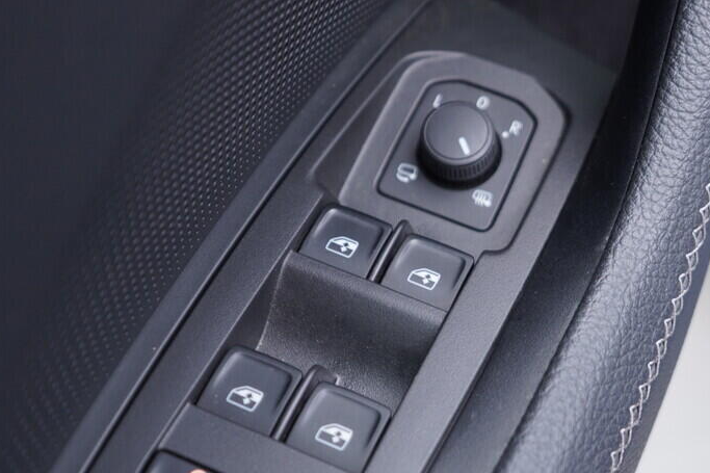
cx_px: 459
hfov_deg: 36.6
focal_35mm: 54
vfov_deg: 25.0
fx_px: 1065
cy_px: 287
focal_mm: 24
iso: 200
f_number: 2.8
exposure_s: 1/40
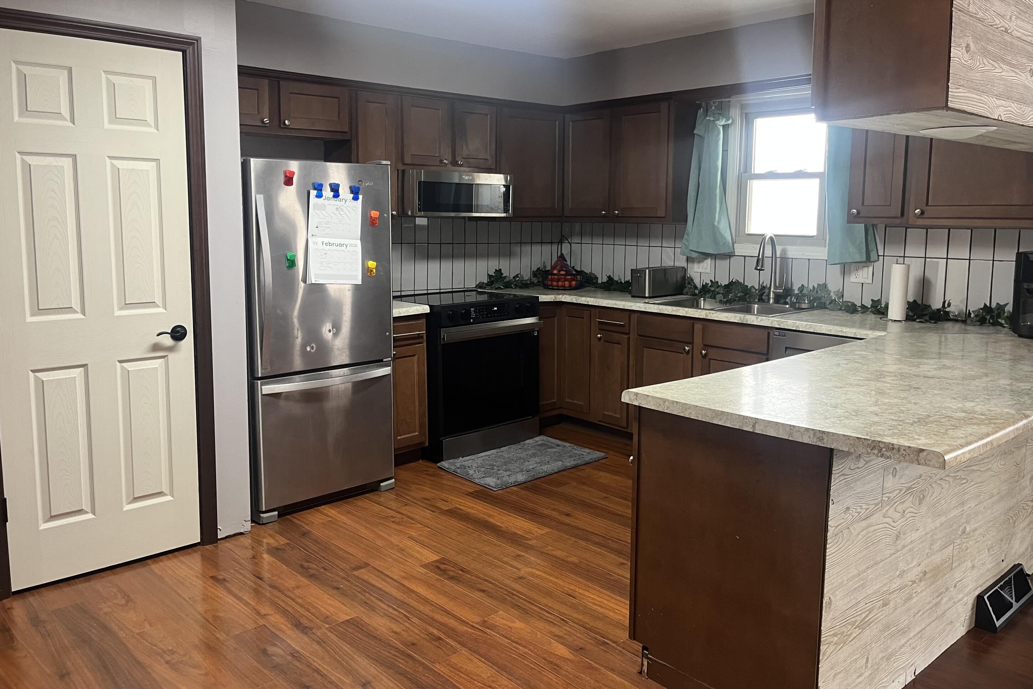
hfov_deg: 65.5
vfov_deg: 46.4
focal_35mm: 28
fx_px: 803
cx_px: 509
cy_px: 317
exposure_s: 1/60
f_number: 1.6
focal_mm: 5.1
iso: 160
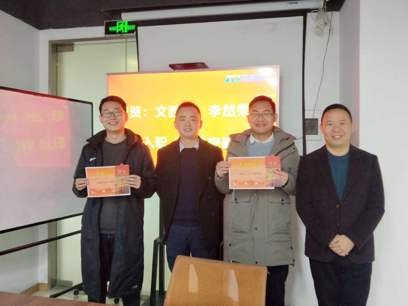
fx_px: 295
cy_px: 153
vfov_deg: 54.9
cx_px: 204
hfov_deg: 69.4
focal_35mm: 25
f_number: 1.7
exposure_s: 1/33
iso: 563
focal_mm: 4.27
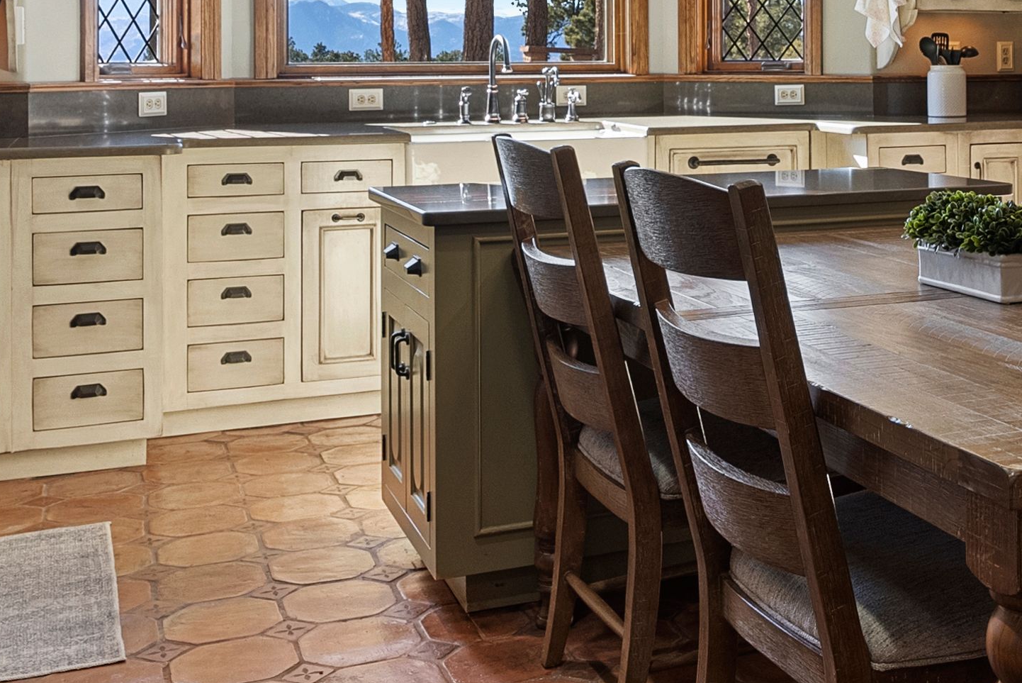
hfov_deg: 38.4
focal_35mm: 50
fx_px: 1420
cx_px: 790
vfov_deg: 26.2
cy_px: 71
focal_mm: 17
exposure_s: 1/10
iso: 400
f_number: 11
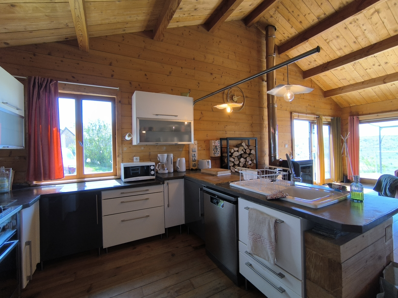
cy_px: 149
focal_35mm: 16
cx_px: 199
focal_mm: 1.65
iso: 64
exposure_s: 1/50
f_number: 2.2
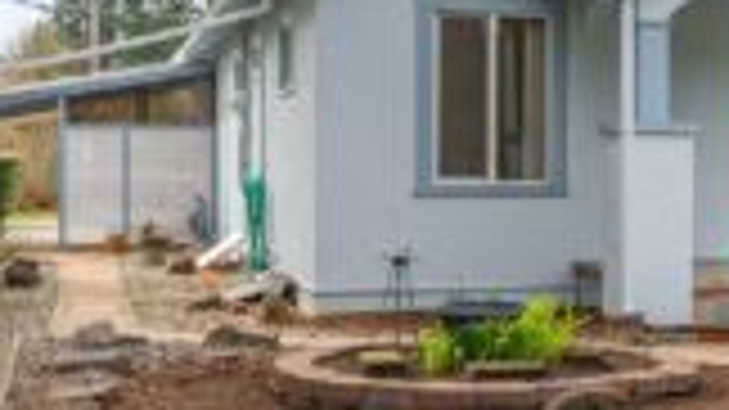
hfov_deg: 34.4
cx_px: 670
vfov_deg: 21.0
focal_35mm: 57
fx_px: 1101
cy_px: 151
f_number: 7.1
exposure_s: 1/50
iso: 80
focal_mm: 22
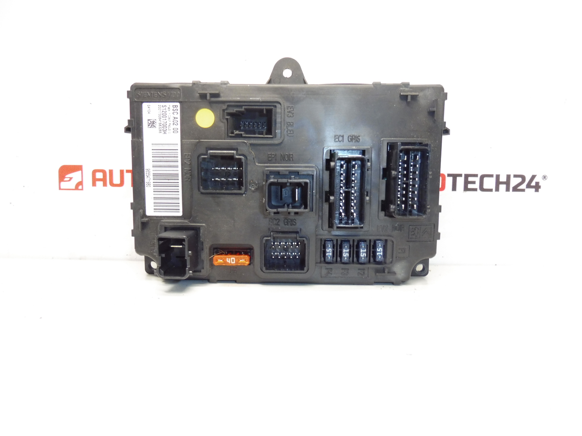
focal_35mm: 25
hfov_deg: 69.4
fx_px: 420
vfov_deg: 54.9
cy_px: 218
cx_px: 291
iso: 200
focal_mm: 4.4
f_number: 3.5
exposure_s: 1/60
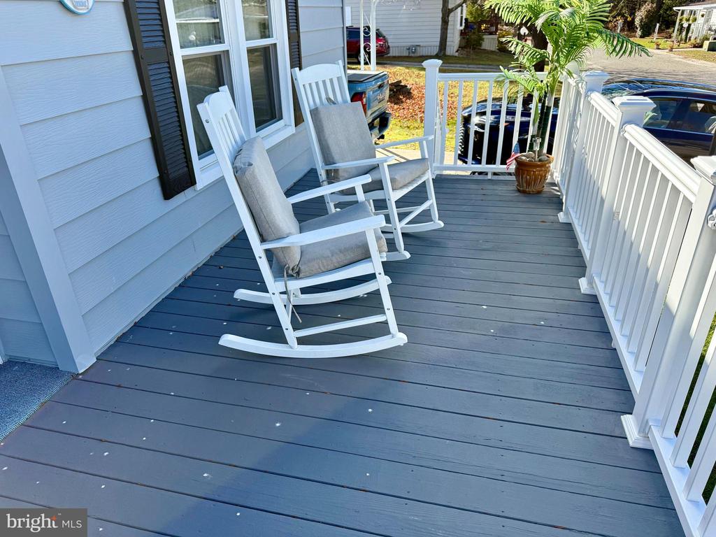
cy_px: 268
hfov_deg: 71.6
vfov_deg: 56.8
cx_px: 358
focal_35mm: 24
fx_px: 496
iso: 100
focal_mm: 6.76
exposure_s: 1/2299
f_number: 1.78
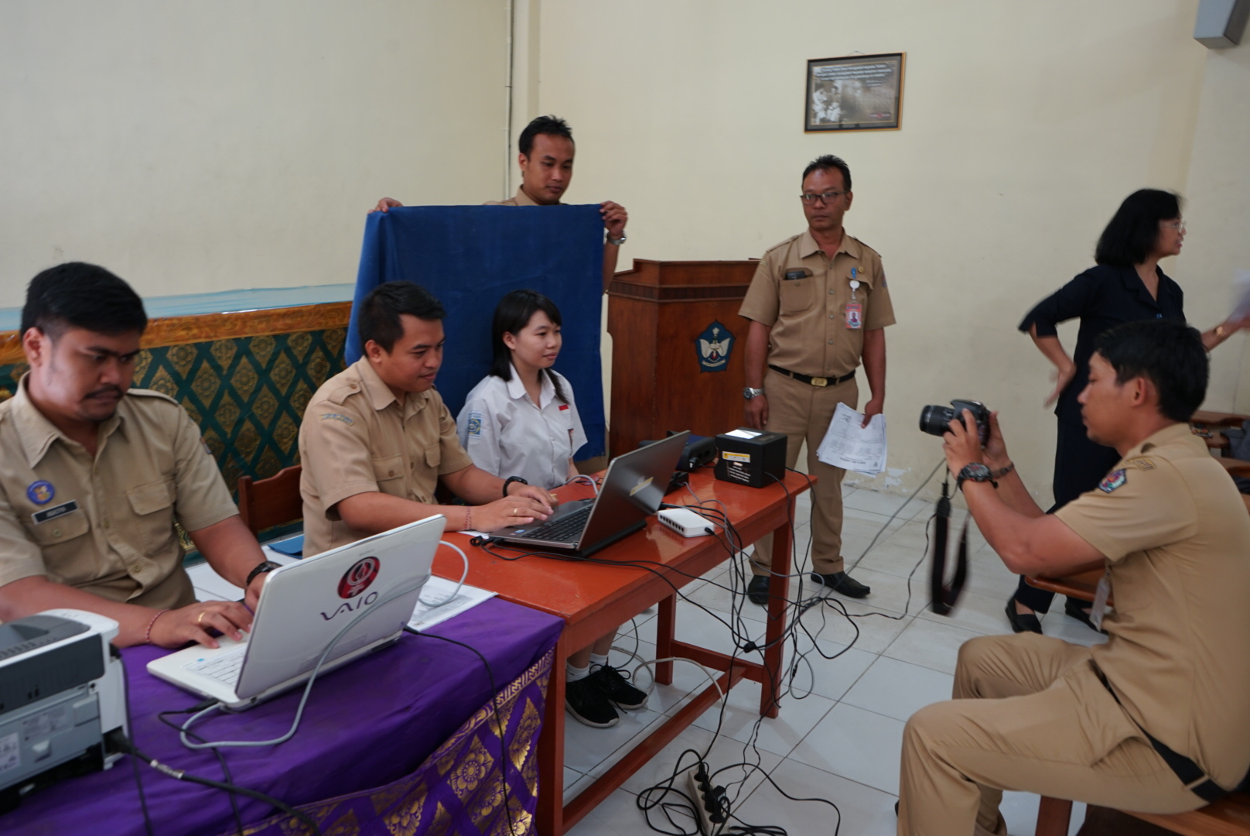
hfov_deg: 65.4
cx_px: 625
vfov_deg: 46.5
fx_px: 973
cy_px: 418
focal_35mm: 28
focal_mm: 28
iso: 400
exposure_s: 1/8
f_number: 7.1
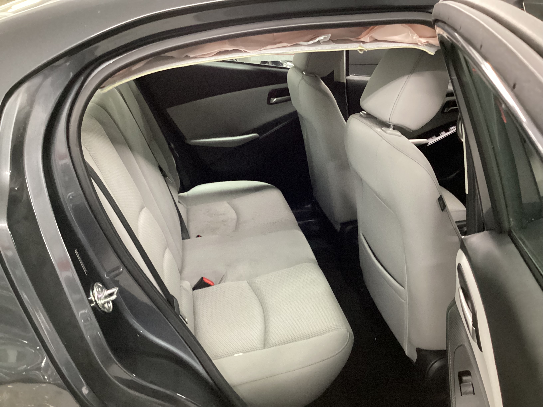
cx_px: 272
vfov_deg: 45.4
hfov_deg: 58.4
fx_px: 486
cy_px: 204
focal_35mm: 31
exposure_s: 1/24
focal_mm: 3.3
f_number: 2.4
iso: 640
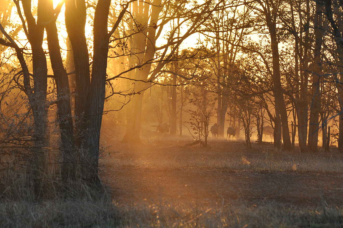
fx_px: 2832
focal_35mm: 298
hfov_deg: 6.9
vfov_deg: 4.6
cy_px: 93
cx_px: 187
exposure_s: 1/800
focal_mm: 165
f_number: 5
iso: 500
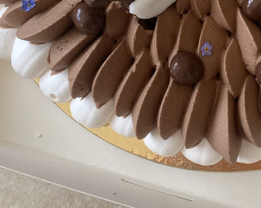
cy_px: -86
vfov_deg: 19.8
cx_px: 254
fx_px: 533
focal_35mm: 69
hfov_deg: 26.2
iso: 32
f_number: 1.8
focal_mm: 4.25
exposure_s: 1/217
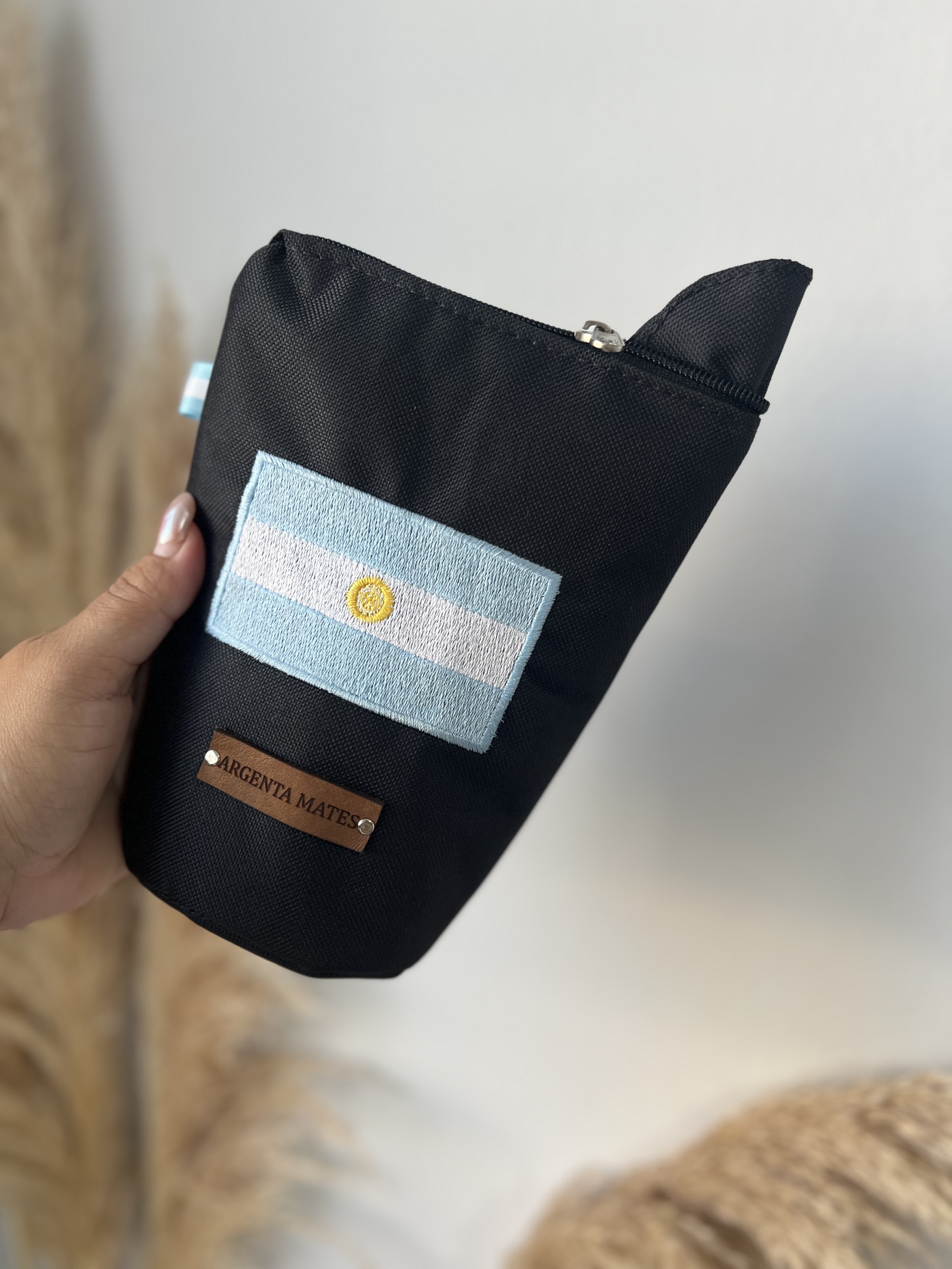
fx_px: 953
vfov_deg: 67.3
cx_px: 476
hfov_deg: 53.1
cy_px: 634
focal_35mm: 26
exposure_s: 1/100
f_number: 1.5
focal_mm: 5.7
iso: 100
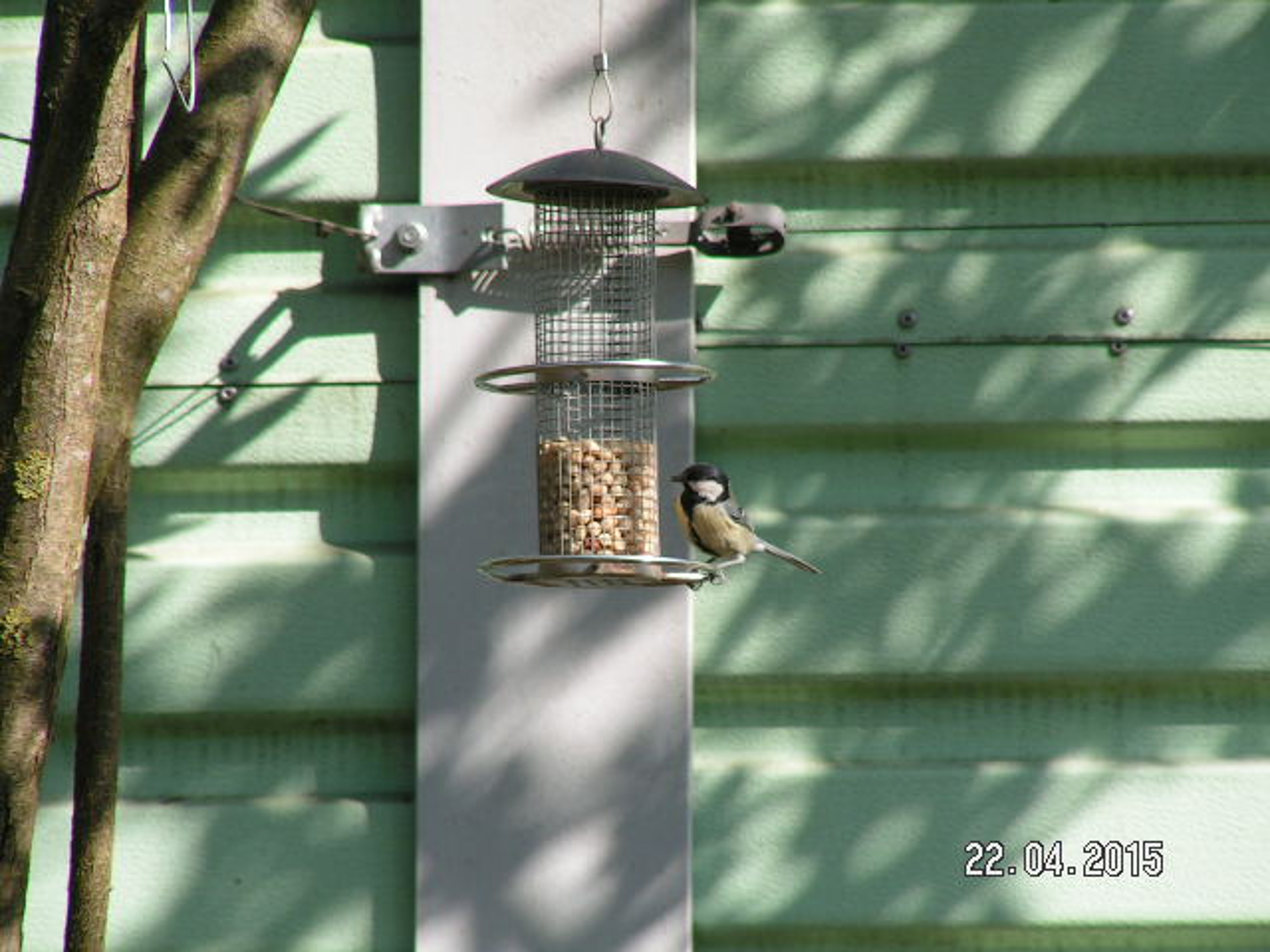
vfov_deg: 3.9
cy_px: 476
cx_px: 635
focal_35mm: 380
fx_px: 13942
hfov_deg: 5.2
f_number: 4.5
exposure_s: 1/320
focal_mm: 58
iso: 50
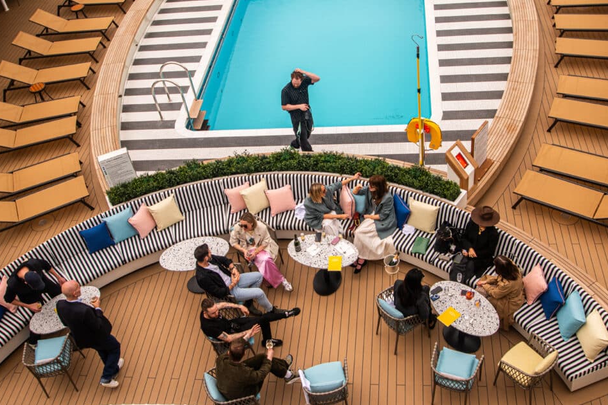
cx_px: 322
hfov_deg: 49.5
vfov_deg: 34.2
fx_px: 659
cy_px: 188
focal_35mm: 39
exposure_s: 1/200
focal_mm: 24
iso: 100
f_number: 7.1
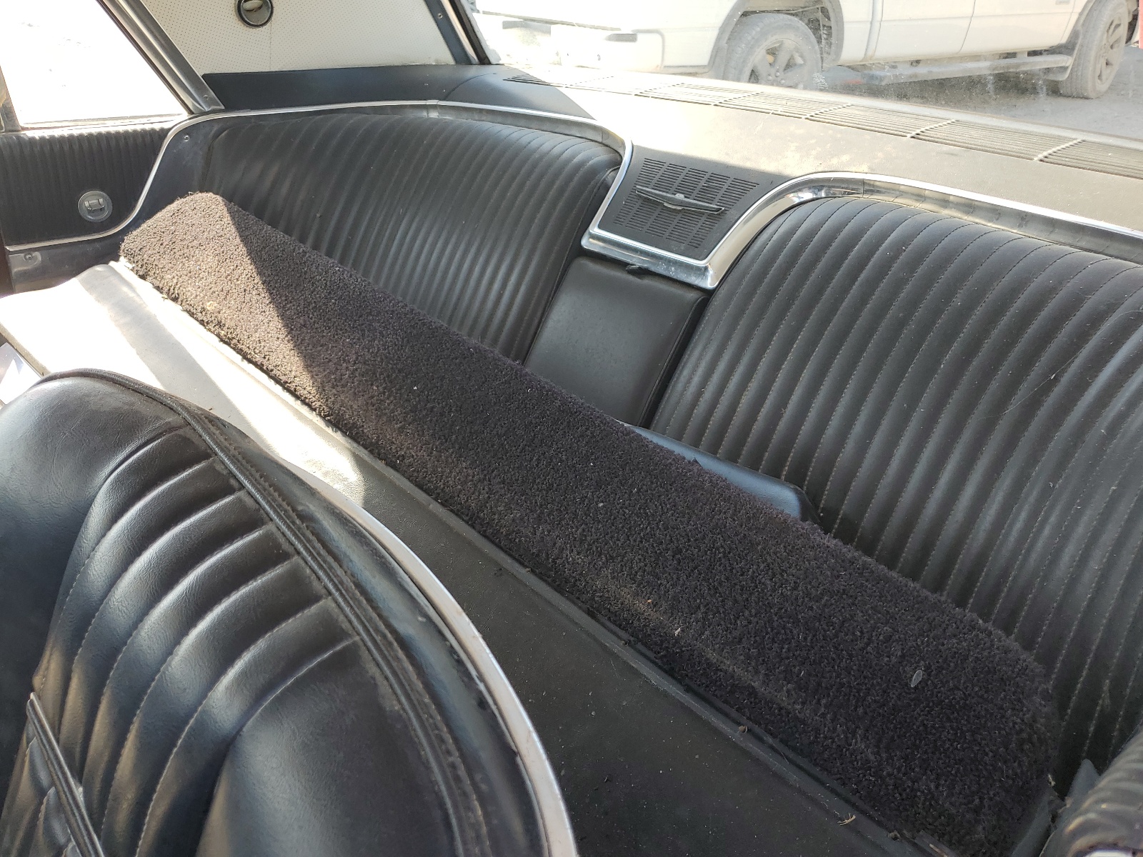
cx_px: 572
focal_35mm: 26
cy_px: 428
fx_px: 859
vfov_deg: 53.1
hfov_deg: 67.3
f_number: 1.5
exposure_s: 1/312
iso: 50
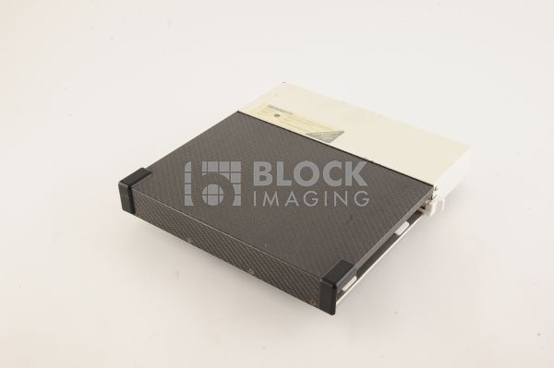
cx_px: 277
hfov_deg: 39.6
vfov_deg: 26.9
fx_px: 769
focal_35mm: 50
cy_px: 184
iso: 1600
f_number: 13
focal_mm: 50
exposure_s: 1/125
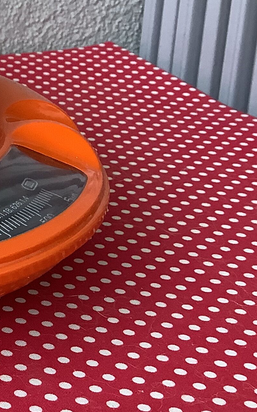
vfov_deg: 24.5
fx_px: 941
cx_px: -235
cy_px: 126
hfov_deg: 13.6
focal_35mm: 84
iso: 80
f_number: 2.4
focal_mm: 3.3
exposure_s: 1/50
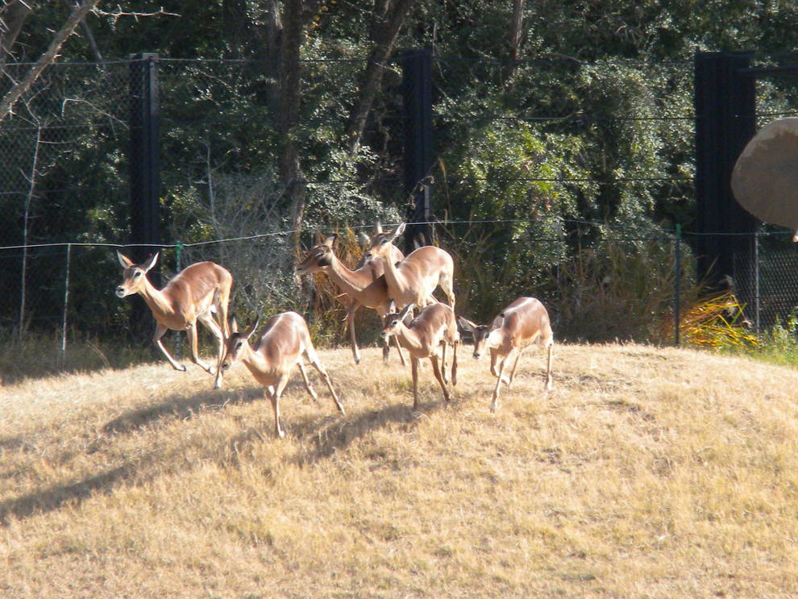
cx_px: 445
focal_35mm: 420
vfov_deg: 3.5
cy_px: 222
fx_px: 9685
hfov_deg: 4.7
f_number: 5.3
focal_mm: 46.2
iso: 182
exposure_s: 1/420
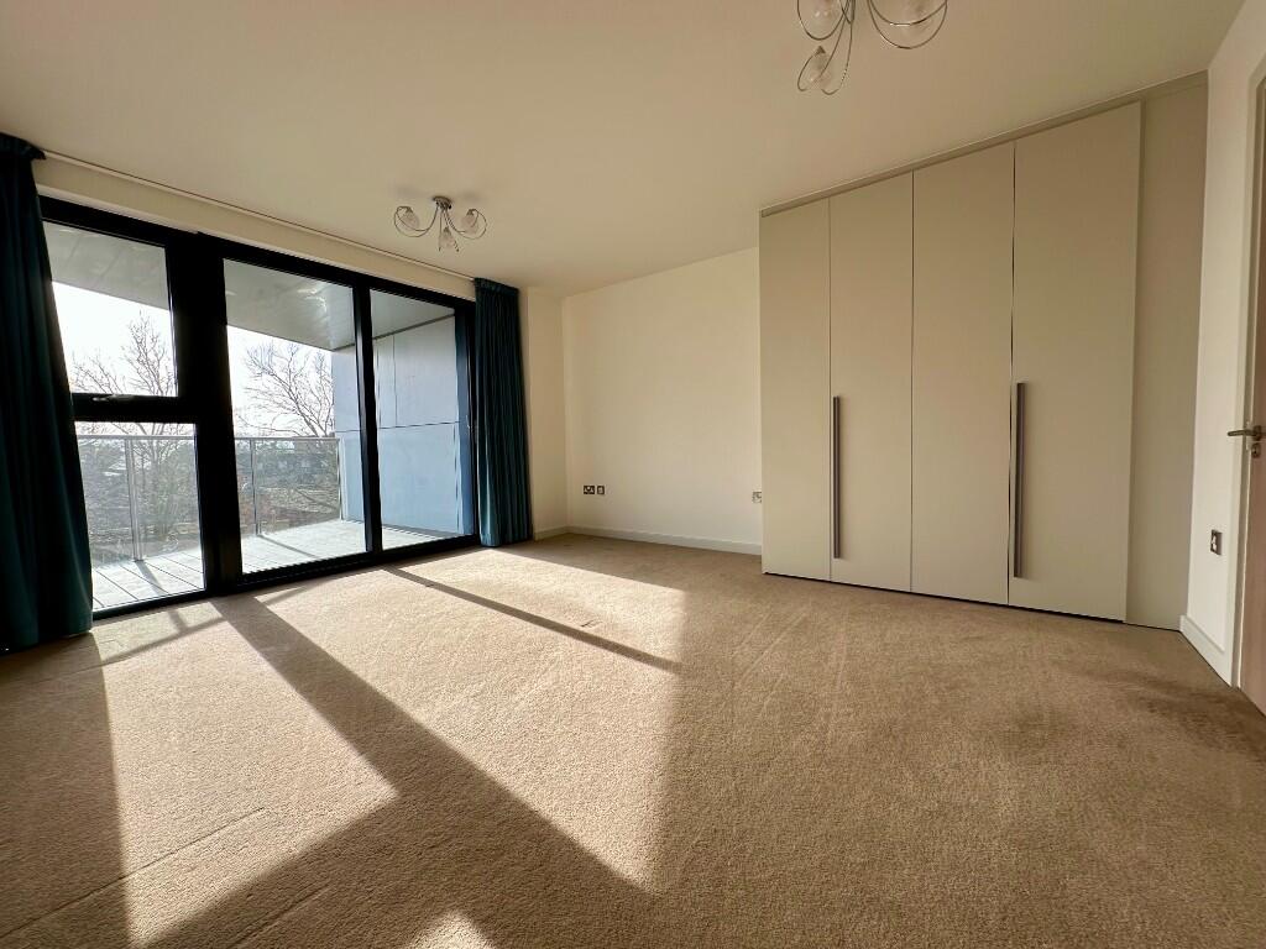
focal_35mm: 14
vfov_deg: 85.7
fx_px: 512
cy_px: 474
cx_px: 633
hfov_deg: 102.1
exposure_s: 1/250
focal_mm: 2.22
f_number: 2.2
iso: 40
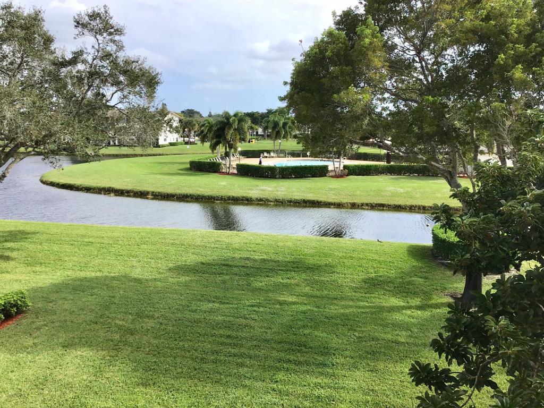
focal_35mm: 31
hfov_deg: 58.4
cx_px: 272
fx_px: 487
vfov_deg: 45.4
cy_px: 204
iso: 25
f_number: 2.4
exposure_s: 1/886
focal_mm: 3.3
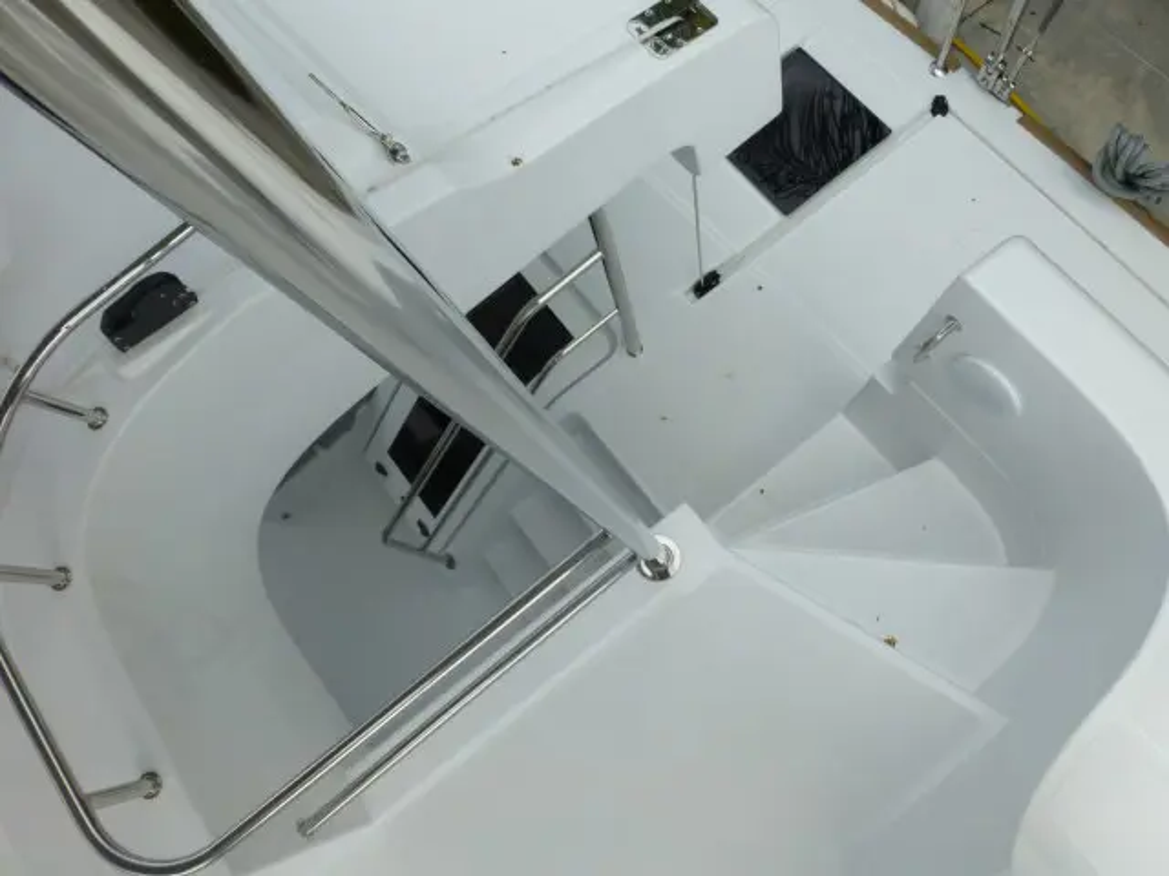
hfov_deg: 71.6
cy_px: 438
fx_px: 810
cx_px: 584
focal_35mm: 24
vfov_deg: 56.8
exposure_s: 1/500
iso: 100
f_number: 4
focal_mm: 4.3
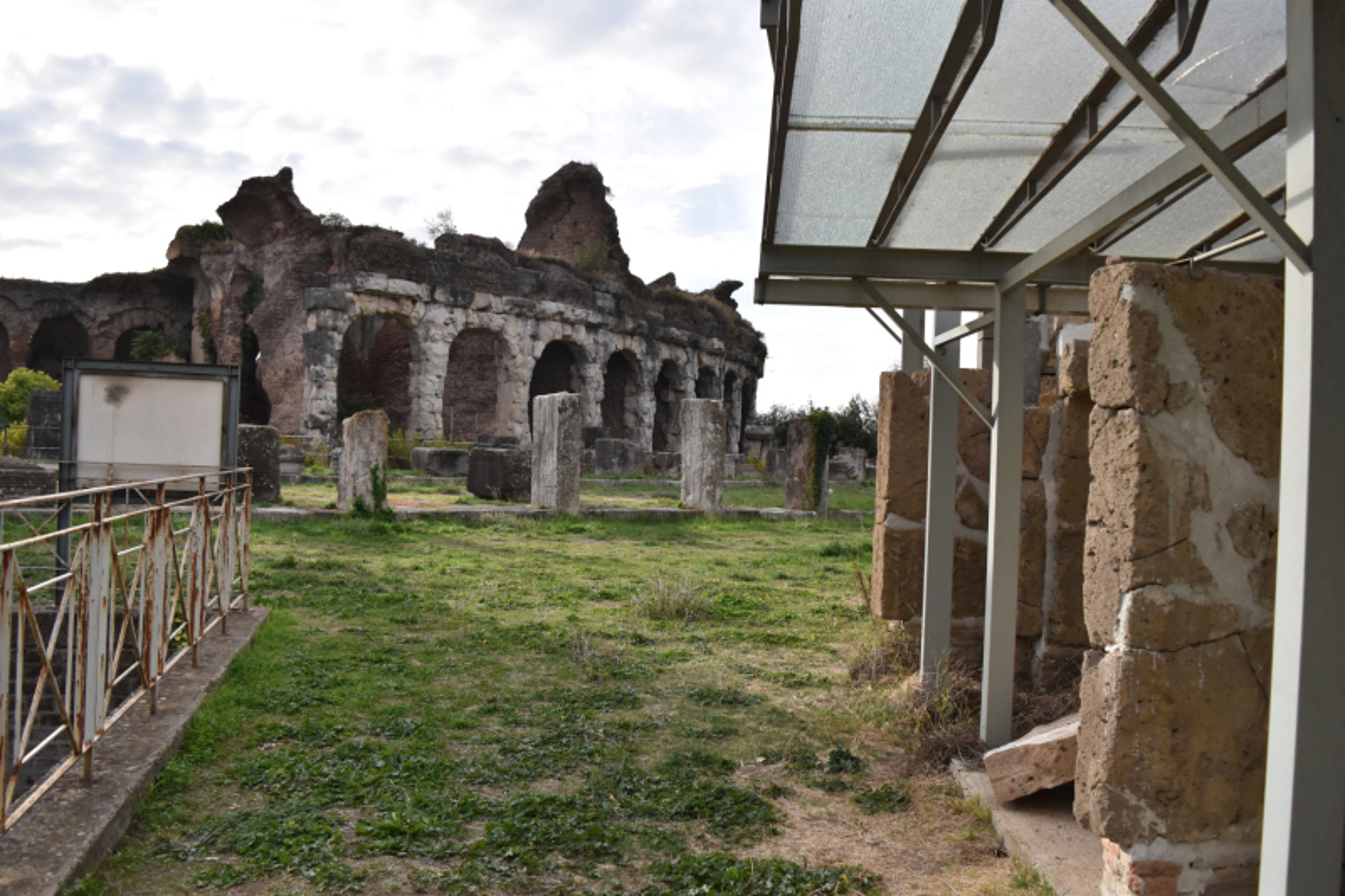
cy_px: 448
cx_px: 672
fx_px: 1008
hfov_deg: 67.4
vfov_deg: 47.9
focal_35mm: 27
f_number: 4.5
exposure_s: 1/3200
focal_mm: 18
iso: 800
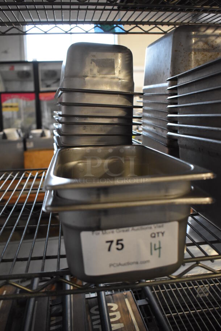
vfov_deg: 57.2
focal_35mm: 33
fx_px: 303
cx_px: 110
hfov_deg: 40.0
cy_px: 166
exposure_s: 1/125
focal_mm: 22
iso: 2200
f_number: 3.8
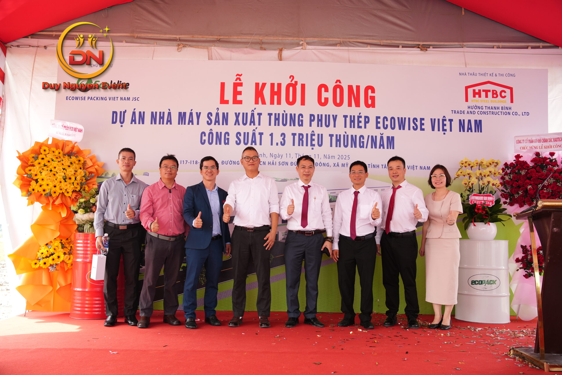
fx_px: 484
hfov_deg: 60.3
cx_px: 281
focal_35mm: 31
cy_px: 188
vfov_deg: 42.3
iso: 400
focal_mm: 31
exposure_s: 1/200
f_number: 5
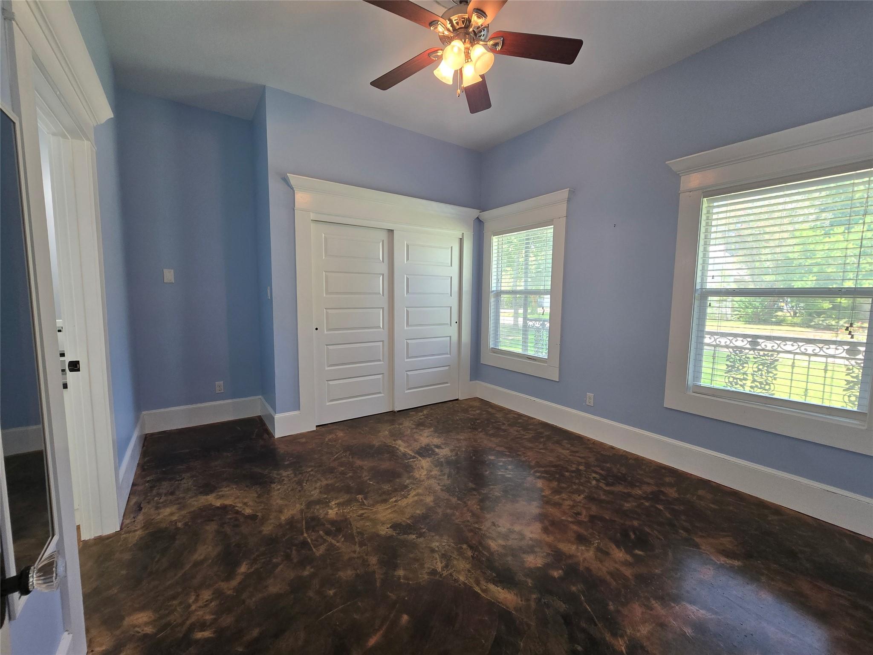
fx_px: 328
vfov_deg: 89.9
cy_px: 328
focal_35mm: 13
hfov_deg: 106.2
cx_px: 436
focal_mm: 2.2
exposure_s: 1/60
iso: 125
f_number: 2.2
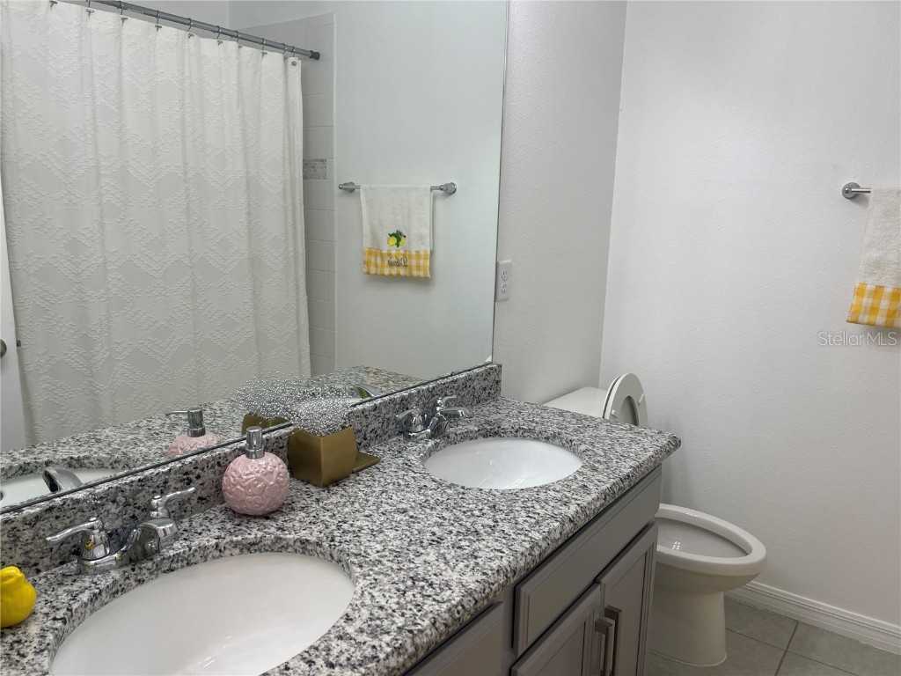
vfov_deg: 54.9
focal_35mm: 25
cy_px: 338
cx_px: 450
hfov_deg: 69.4
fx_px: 651
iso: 40
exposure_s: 1/120
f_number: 1.6
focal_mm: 5.1
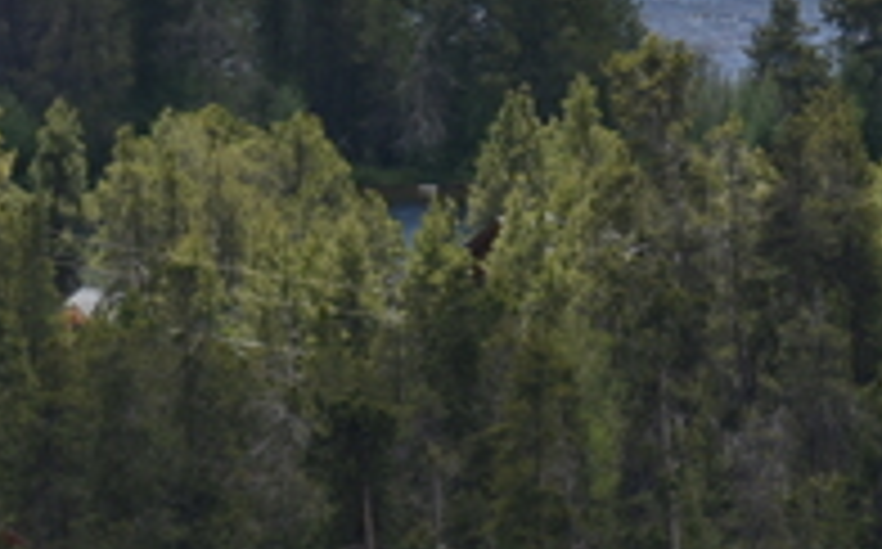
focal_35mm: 1267
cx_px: 1305
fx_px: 30420
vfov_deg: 1.0
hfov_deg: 1.7
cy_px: -1228
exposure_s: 1/400
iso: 100
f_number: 6.3
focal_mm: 190
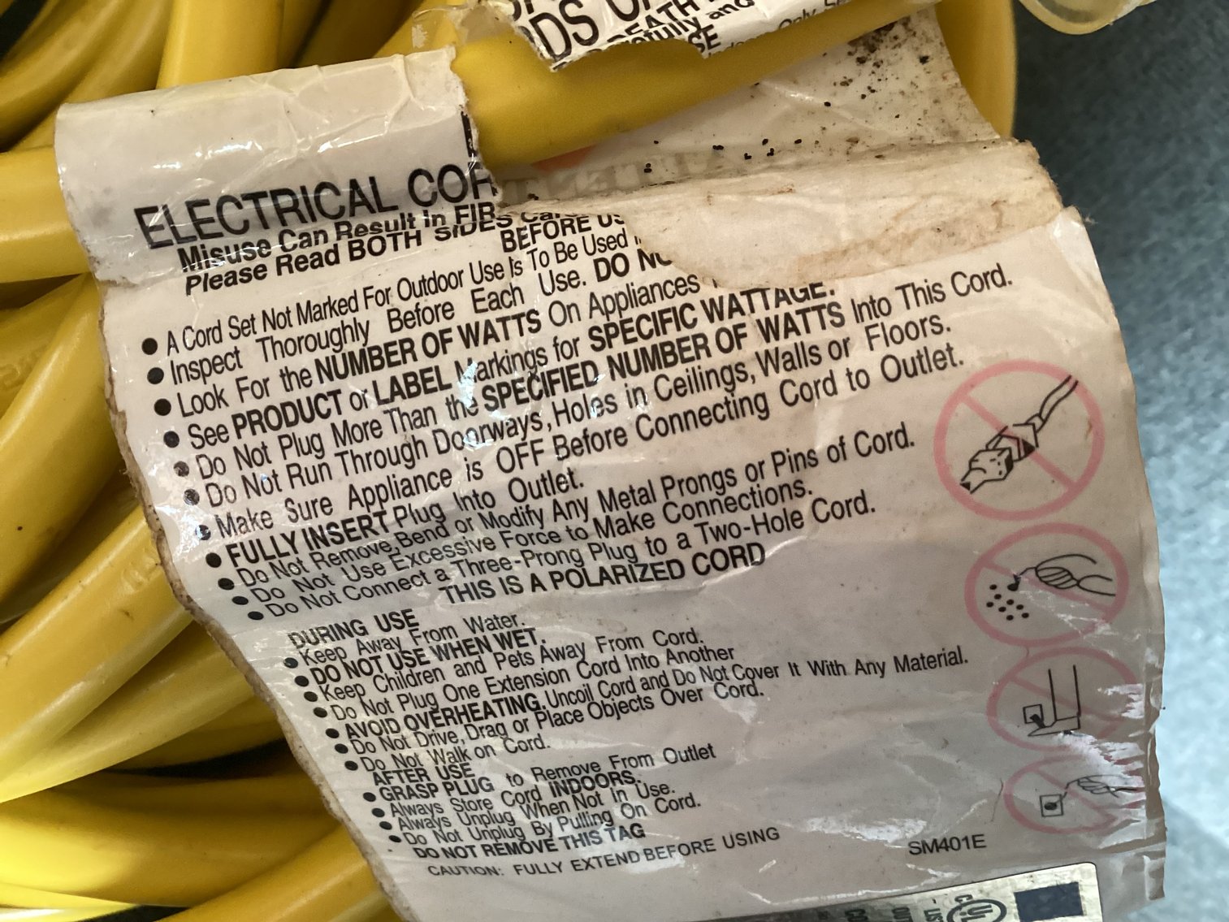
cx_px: 614
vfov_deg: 45.4
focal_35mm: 31
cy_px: 461
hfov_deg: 58.3
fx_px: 1101
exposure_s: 1/33
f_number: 2.4
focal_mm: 3.3
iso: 250
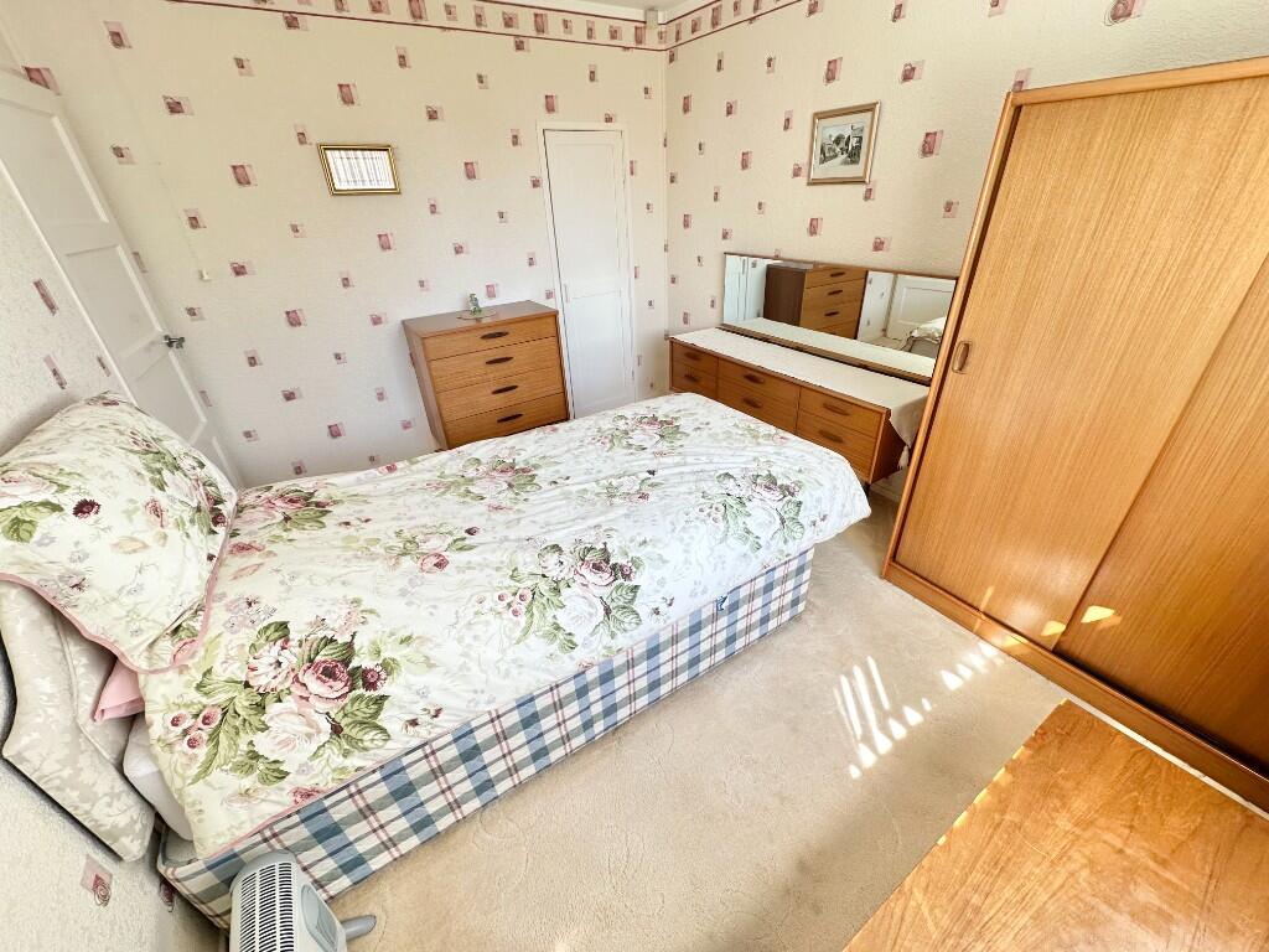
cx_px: 634
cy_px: 476
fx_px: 513
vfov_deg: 85.7
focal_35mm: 14
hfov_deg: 102.1
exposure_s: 1/99
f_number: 2.2
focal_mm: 2.22
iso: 100
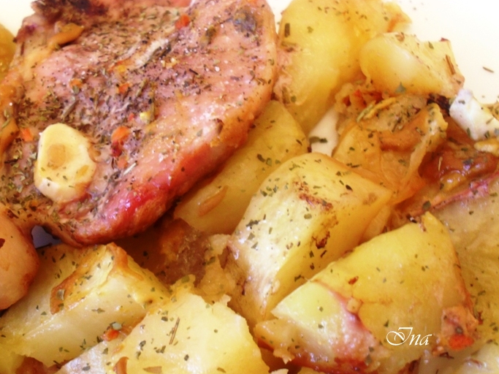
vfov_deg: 35.1
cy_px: 214
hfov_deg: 45.7
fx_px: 591
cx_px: 219
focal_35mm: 41
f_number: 3.2
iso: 200
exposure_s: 1/10
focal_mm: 6.3
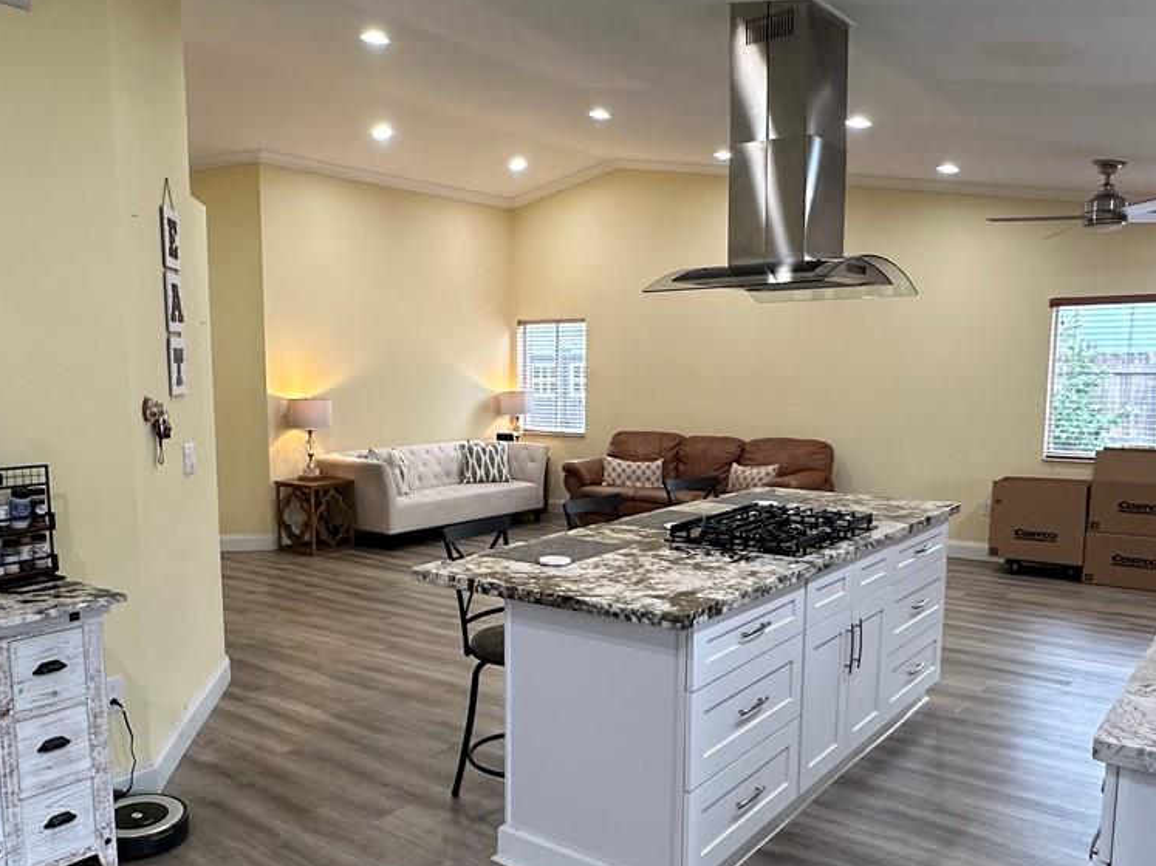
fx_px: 1002
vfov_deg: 46.6
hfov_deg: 59.8
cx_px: 503
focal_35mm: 30
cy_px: 499
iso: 200
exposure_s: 1/60
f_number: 2.2
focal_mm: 2.22
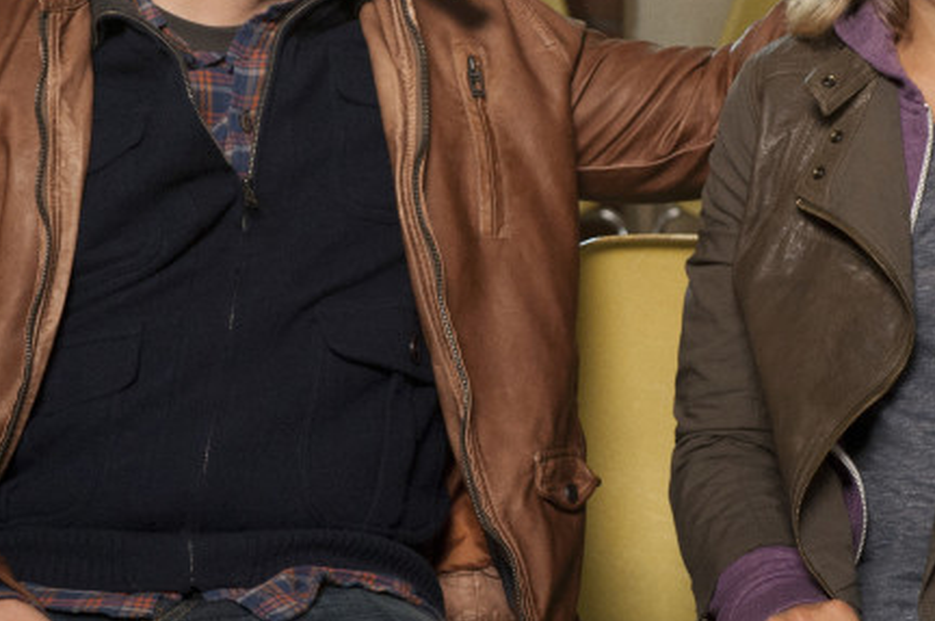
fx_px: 4306
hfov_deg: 12.4
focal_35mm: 166
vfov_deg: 8.2
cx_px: 571
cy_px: 254
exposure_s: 1/100
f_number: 5.6
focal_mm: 70
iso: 2000
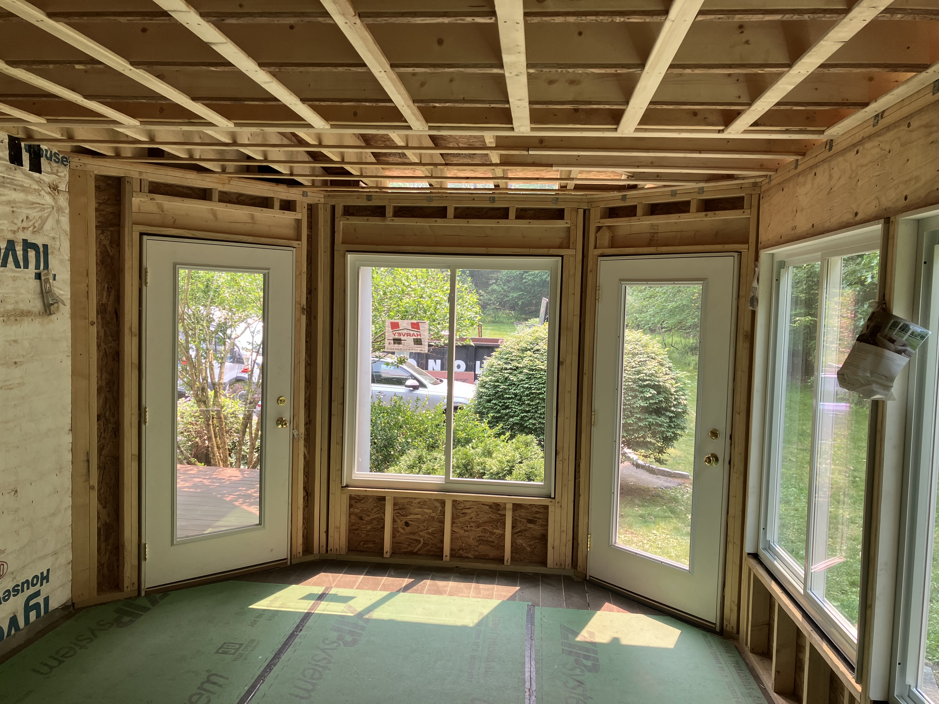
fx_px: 760
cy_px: 352
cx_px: 470
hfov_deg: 63.4
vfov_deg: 49.7
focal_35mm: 28
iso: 32
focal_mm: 3.99
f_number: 1.8
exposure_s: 1/121
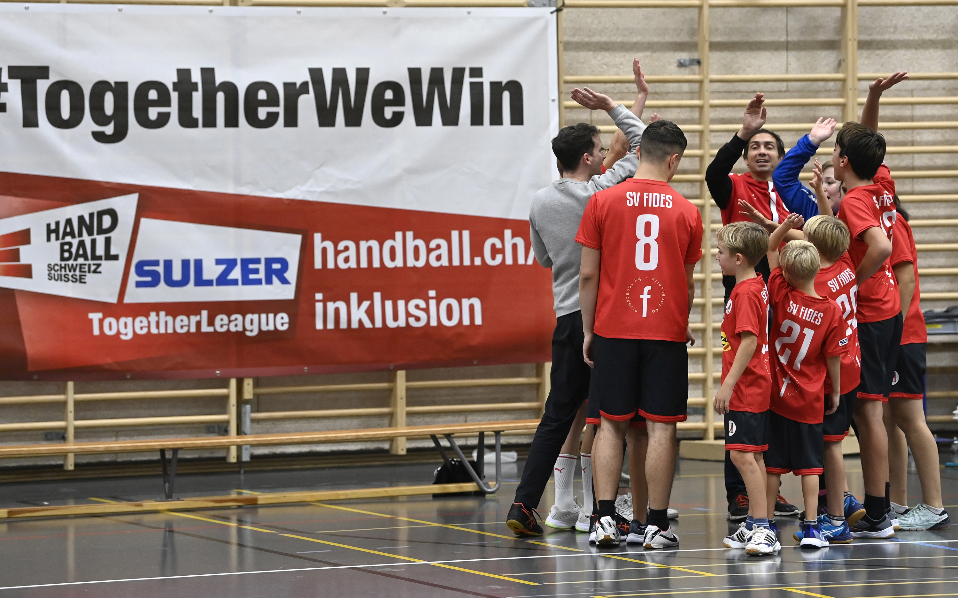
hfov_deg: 13.7
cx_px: 479
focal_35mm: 153
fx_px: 3994
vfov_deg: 8.6
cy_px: 288
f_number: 4
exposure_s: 1/400
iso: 3200
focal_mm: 150
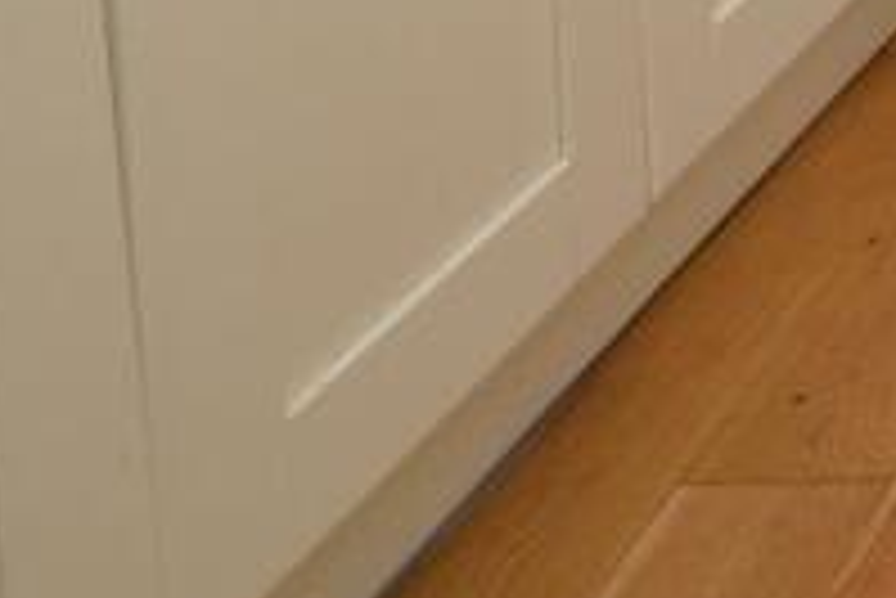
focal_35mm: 77
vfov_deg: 13.8
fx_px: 1918
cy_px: -744
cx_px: 1842
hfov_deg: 17.6
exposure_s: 1/125
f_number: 5.6
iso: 360
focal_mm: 10
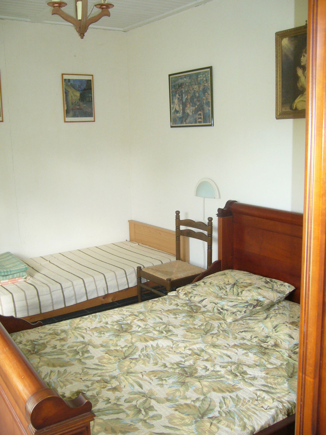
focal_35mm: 35
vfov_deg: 52.6
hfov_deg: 40.7
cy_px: 218
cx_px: 163
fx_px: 439
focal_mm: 5.8
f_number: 2.8
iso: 200
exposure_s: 1/30
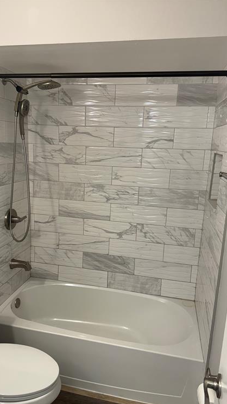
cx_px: 100
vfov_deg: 69.9
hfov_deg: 42.8
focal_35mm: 27
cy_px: 206
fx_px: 289
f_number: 1.78
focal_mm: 6.76
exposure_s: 1/120
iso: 125
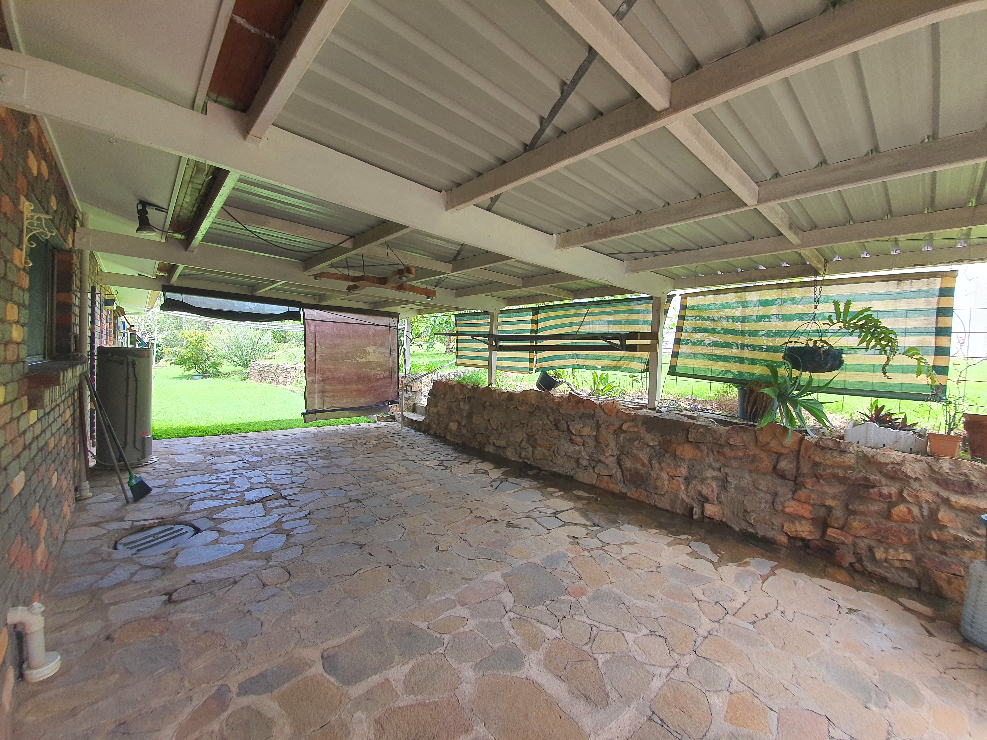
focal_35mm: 13
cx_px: 494
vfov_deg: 89.9
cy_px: 370
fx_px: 371
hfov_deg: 106.2
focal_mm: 1.8
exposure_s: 1/100
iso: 50
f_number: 2.2
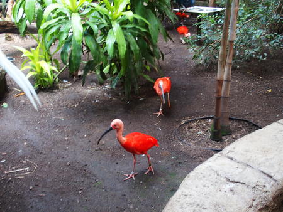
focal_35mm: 42
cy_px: 106
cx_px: 142
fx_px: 344
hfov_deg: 44.8
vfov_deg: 34.4
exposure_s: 1/40
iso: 250
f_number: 2.8
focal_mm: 9
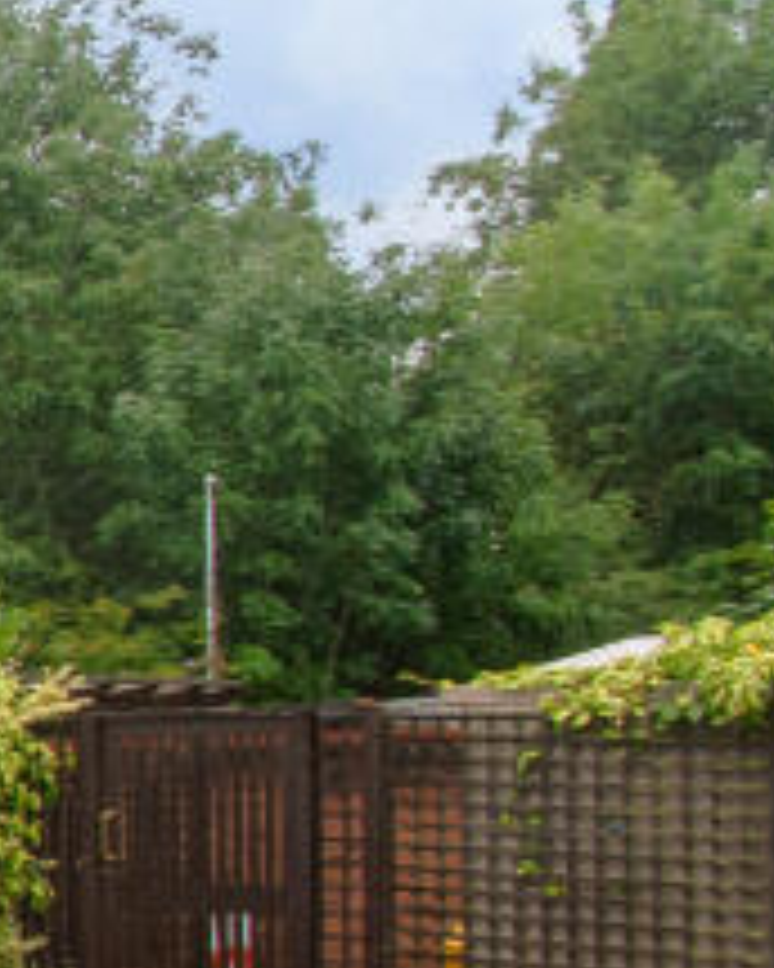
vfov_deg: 27.8
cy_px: 745
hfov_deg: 13.0
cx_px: -1318
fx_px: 1918
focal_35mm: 67
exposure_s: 1/30
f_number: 7.1
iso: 200
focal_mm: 10
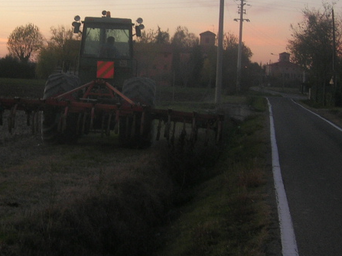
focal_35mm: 94
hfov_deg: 20.7
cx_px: 82
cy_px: 73
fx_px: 928
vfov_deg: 15.7
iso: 64
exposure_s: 1/66
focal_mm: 8.5
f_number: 2.9
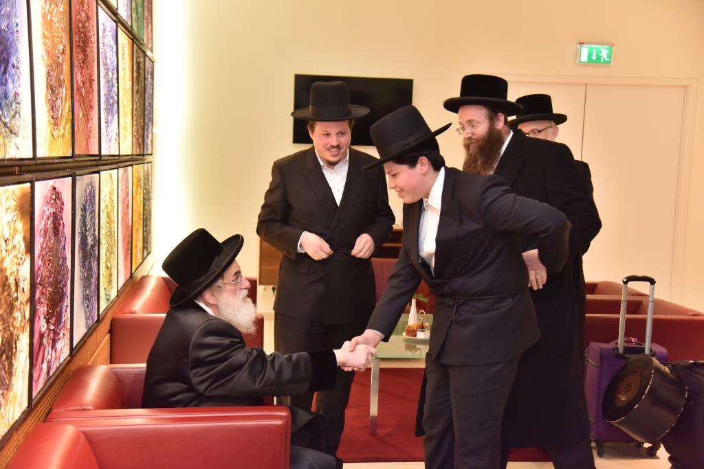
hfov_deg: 41.1
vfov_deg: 28.1
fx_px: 939
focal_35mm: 48
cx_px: 352
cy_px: 234
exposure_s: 1/160
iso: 2000
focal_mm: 48
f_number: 4
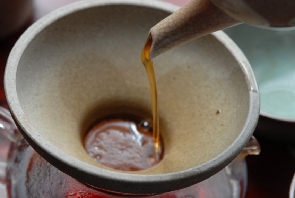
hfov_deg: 13.0
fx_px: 1292
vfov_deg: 8.7
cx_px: 148
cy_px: 99
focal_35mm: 158
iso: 400
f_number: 10
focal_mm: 105
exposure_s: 1/60
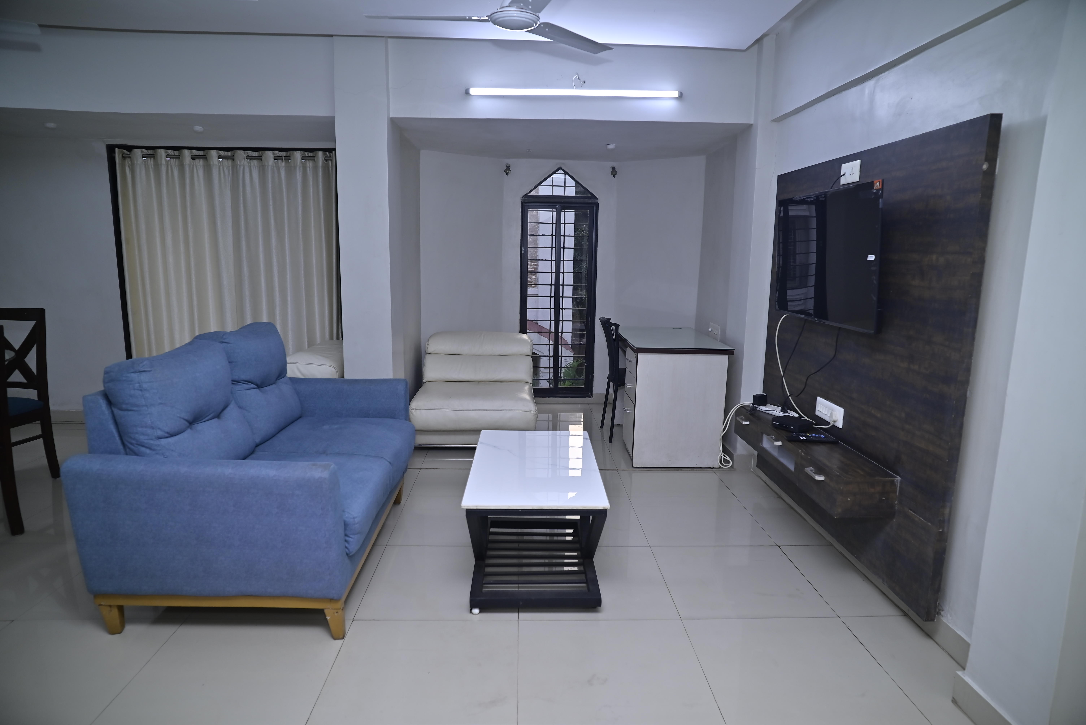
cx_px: 543
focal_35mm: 20
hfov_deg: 84.0
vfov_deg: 62.0
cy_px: 362
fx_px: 604
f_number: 4
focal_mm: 20
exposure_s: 1/160
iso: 400
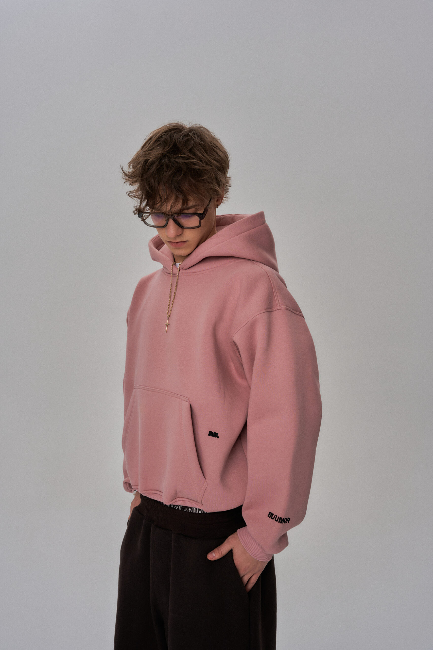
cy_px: 325
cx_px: 216
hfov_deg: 33.1
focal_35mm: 40
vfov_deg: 48.0
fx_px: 729
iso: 125
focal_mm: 40.4
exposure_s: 1/160
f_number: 9
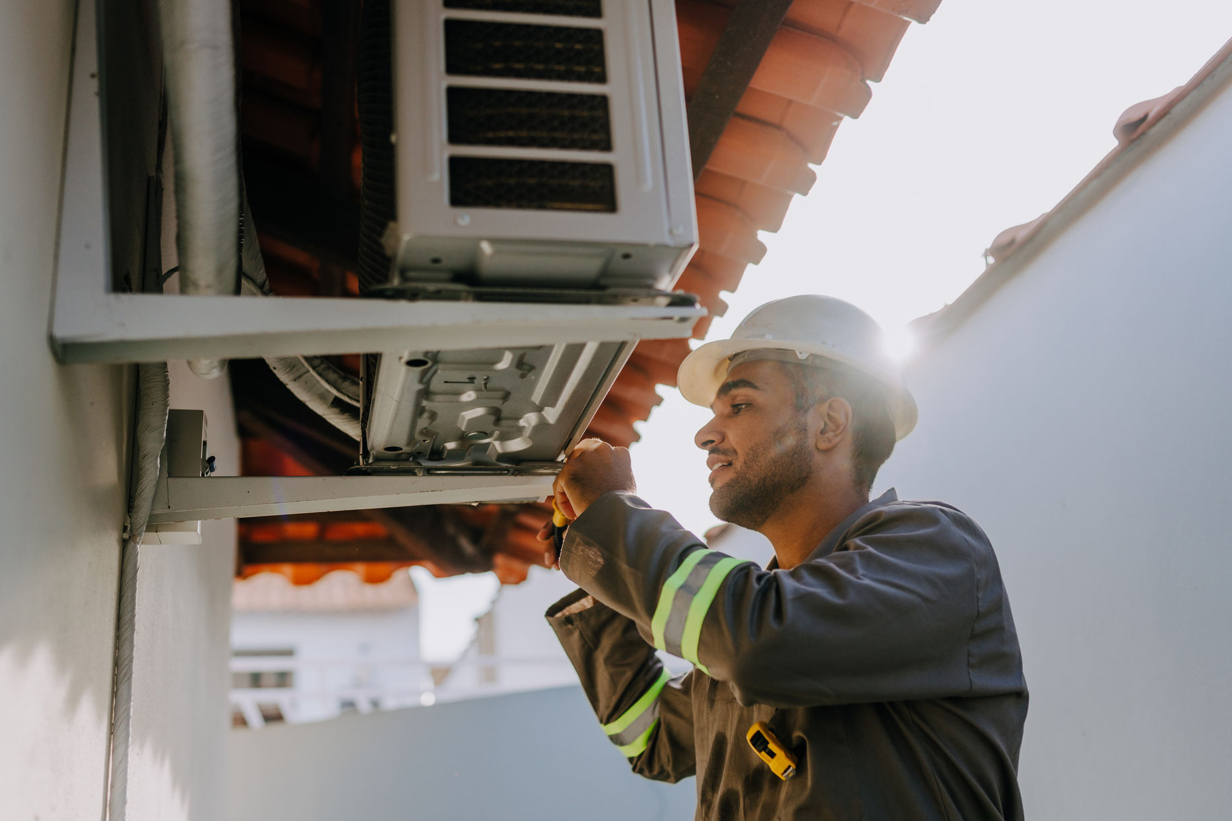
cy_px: 415
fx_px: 1369
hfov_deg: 48.4
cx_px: 590
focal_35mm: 40
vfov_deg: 33.4
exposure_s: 1/1000
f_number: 2
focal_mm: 35
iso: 80
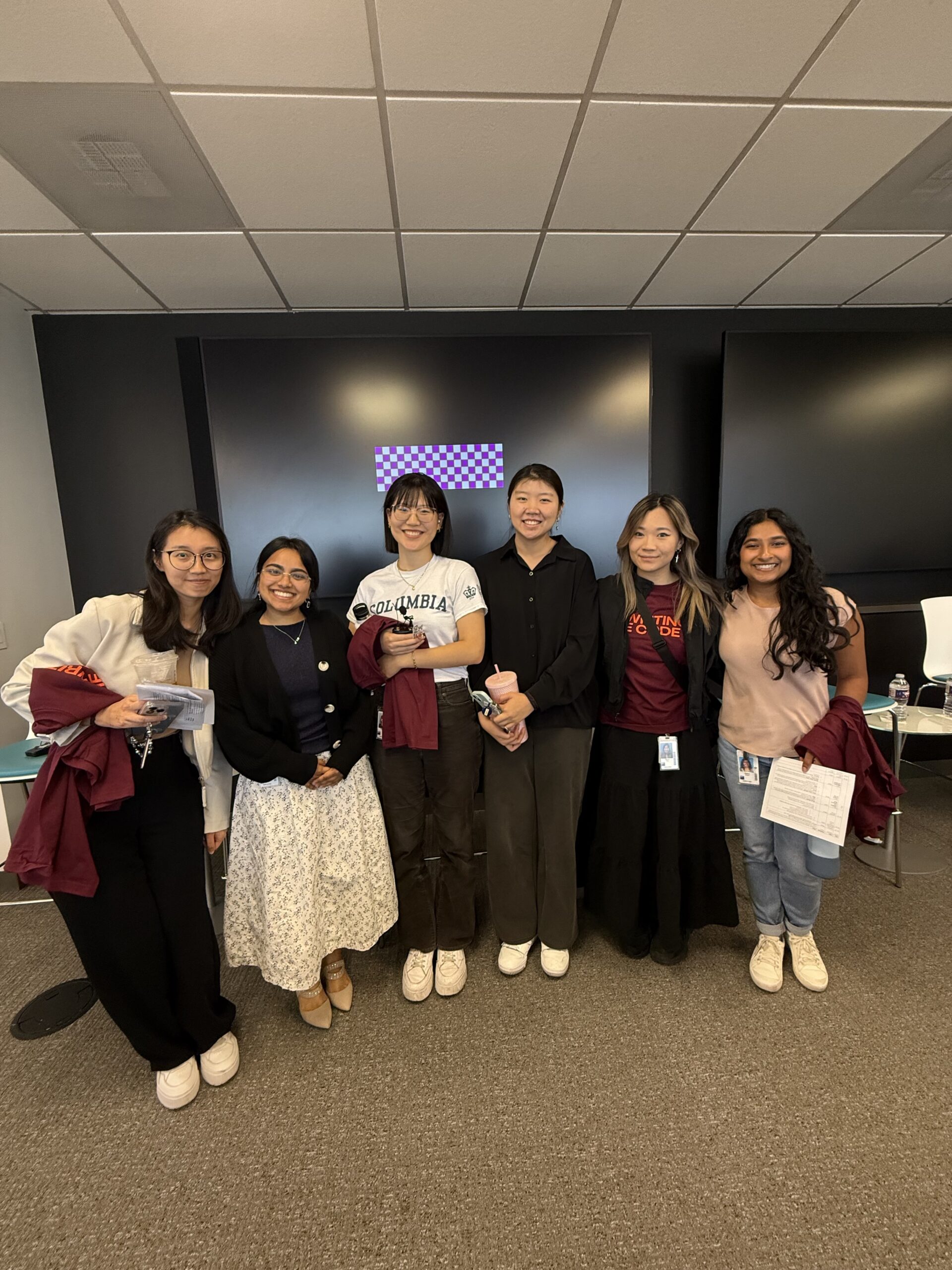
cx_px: 476
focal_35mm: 14
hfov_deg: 85.7
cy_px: 635
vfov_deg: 102.1
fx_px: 513
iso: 250
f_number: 2.2
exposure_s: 1/60
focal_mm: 2.22
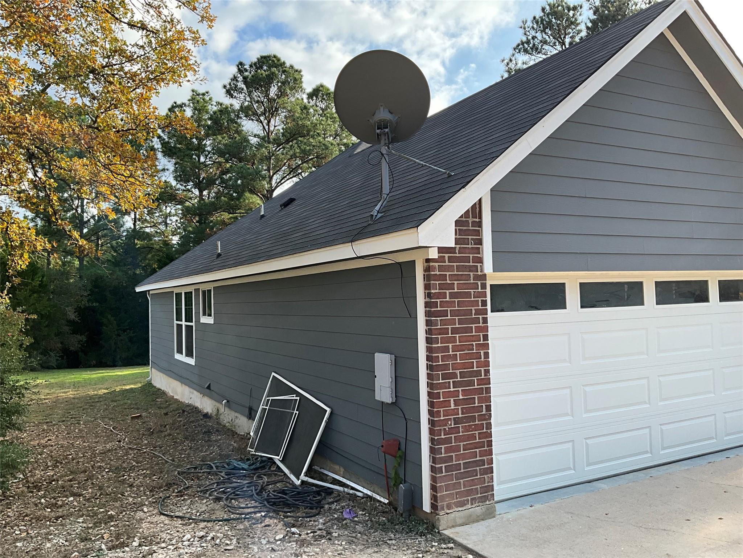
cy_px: 279
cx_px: 372
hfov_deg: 61.7
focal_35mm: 29
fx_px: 622
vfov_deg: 48.2
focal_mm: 3
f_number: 1.8
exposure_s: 1/540
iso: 25
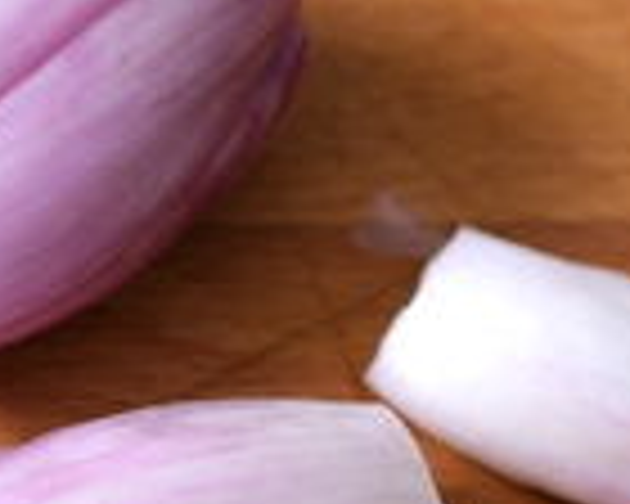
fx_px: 4233
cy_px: 616
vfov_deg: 6.8
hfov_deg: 8.4
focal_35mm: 227
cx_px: -63
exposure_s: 1/45
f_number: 2.8
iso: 125
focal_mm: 30
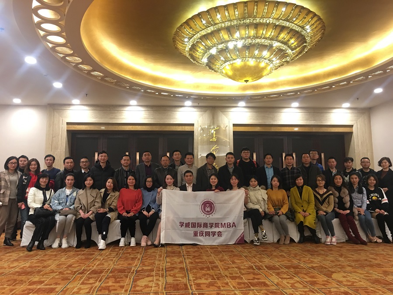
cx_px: 196
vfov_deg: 48.2
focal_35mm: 29
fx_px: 329
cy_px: 148
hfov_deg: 61.7
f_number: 2.2
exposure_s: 1/17
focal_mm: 4.15
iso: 80
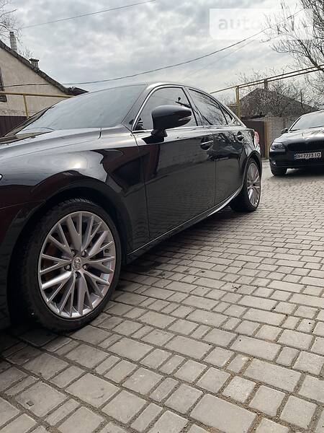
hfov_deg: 53.1
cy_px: 216
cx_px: 162
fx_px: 324
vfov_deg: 67.3
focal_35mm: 26
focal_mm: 4.2
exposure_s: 1/2681
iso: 25
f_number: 1.8
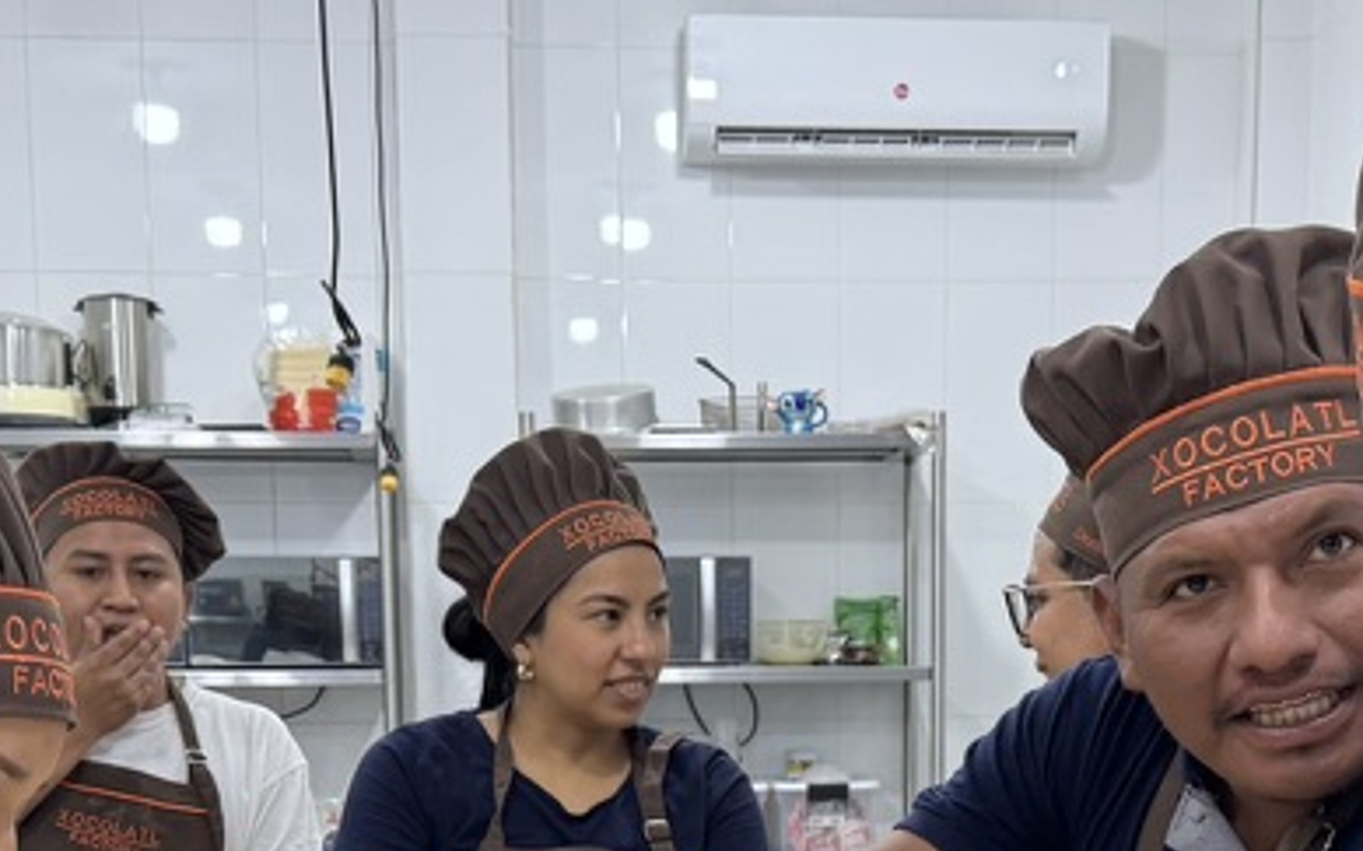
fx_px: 2488
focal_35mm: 67
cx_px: 704
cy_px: 1005
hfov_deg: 30.6
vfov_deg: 18.5
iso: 160
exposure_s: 1/60
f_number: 1.78
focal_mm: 6.76
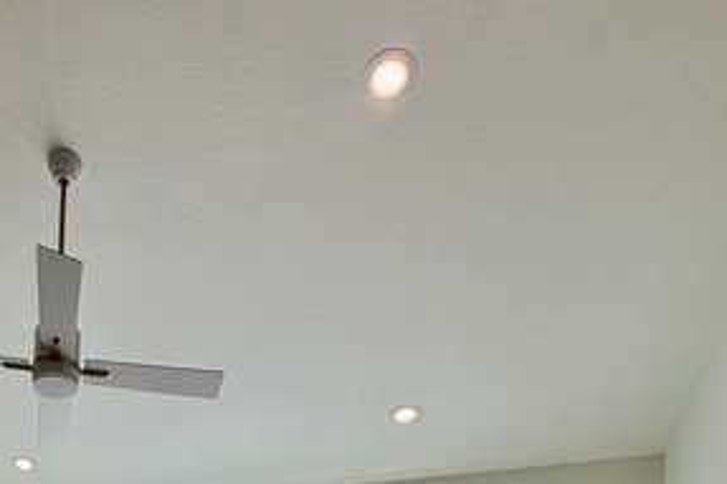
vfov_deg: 23.3
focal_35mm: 39
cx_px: 142
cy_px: 811
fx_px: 787
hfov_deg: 46.8
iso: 64
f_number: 2.2
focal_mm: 2.22
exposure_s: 1/502
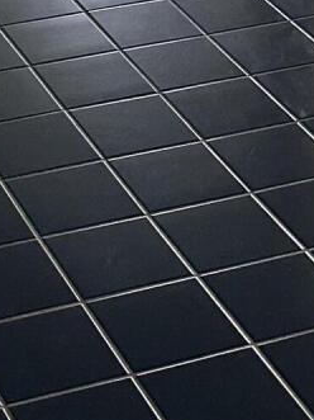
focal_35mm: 145
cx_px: 5
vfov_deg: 11.5
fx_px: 1755
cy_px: -546
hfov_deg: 10.1
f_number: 1.78
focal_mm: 6.86
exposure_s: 1/60
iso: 320
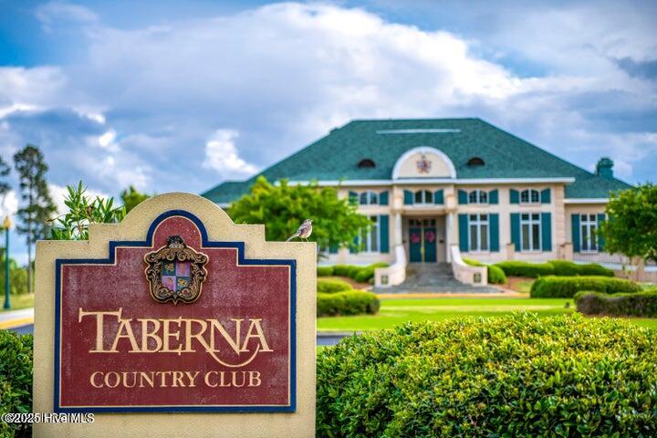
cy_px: 219
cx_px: 328
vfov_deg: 19.5
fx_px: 1277
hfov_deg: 28.8
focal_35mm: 70
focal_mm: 70
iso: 100
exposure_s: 1/1000
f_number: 2.8
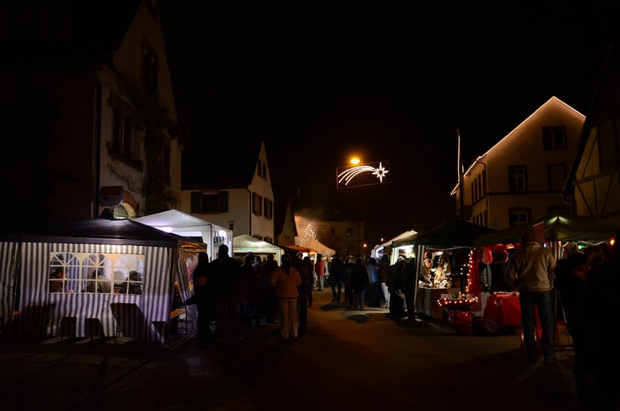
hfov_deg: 59.6
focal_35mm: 32
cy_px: 206
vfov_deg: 41.6
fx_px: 542
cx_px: 310
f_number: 3.8
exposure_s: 1/15
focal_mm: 21
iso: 1600
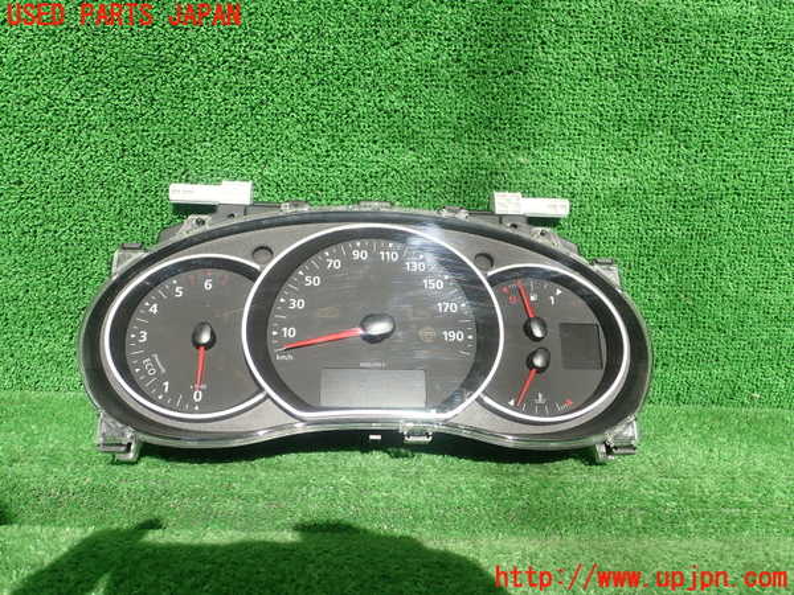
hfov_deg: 60.0
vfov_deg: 46.8
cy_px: 298
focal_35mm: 30
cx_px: 397
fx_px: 688
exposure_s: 1/160
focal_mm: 5.5
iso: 100
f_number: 3.2
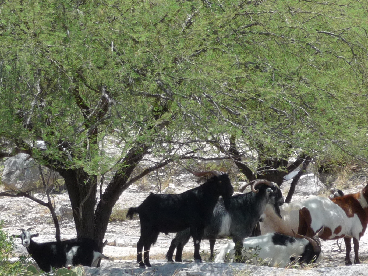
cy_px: 201
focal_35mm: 283
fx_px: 3009
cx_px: 208
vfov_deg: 5.3
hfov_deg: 7.0
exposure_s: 1/320
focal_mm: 19.1
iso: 100
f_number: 4.7
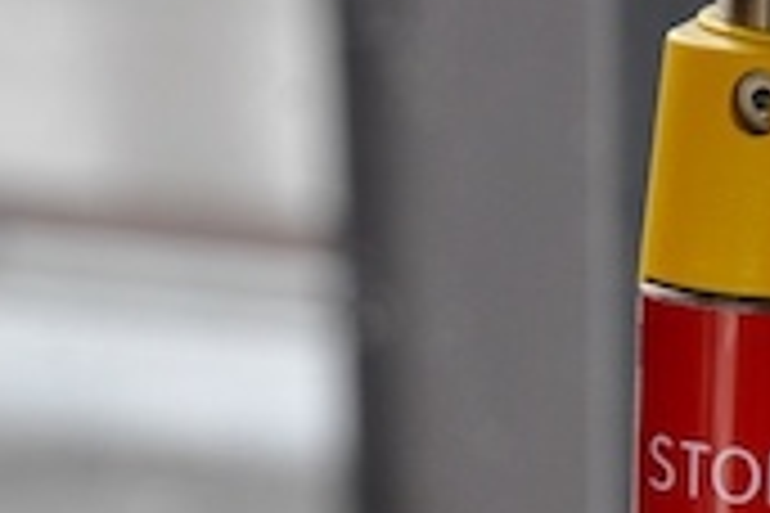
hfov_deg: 8.4
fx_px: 5240
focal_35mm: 245
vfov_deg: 5.6
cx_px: 788
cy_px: 452
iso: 800
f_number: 5.3
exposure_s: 1/50
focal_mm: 70
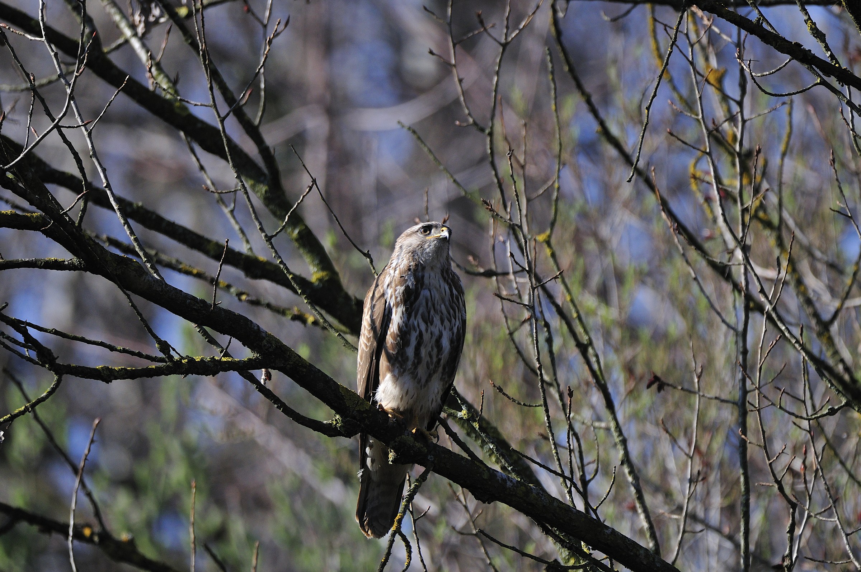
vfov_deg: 1.7
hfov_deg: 2.5
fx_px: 19707
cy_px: 286
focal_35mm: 825
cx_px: 430
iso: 400
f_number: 6.3
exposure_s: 1/1250
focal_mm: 550
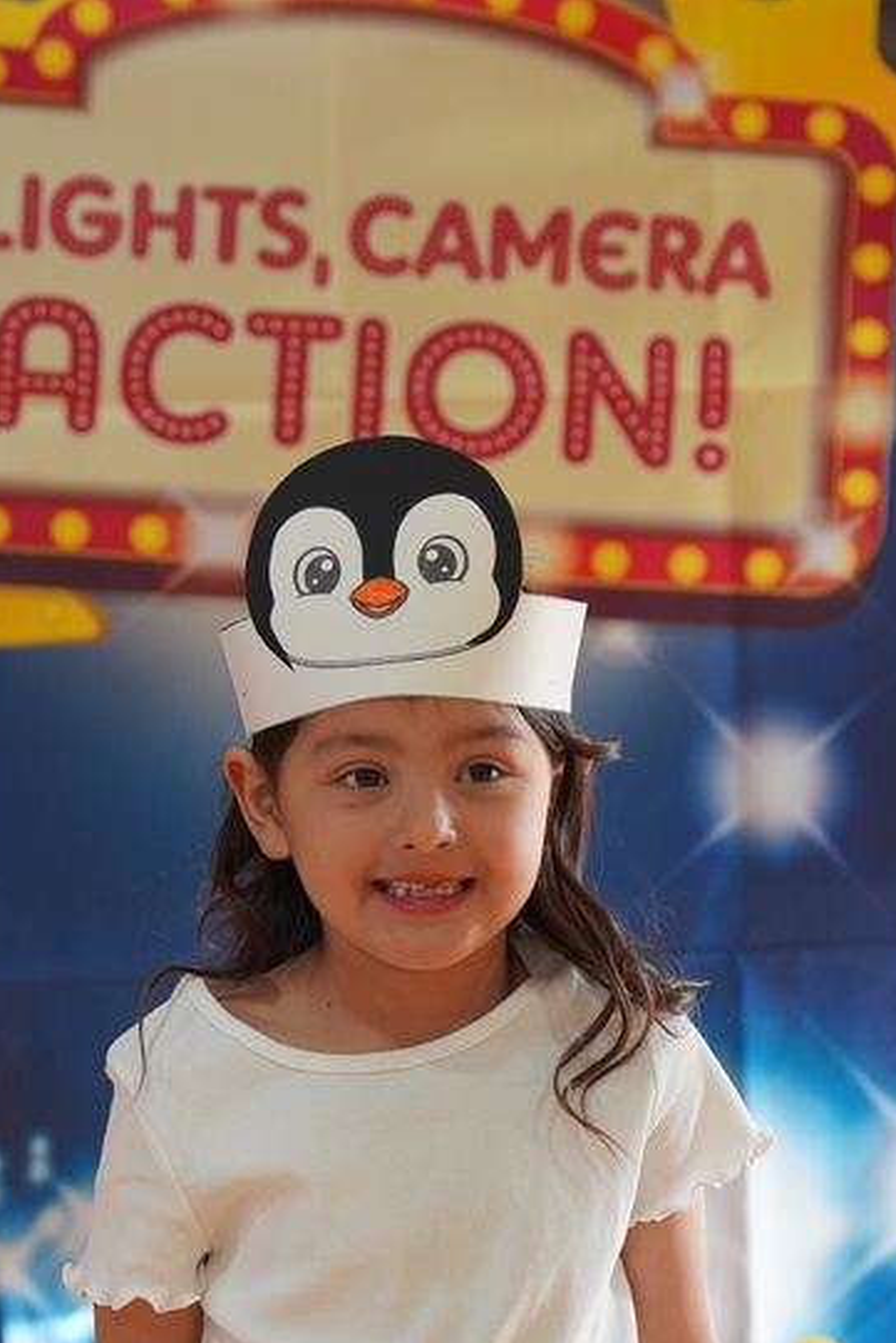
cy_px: 951
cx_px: 503
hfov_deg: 6.5
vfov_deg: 9.8
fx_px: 7834
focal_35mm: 210
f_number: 4
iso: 2000
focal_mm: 111
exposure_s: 1/160
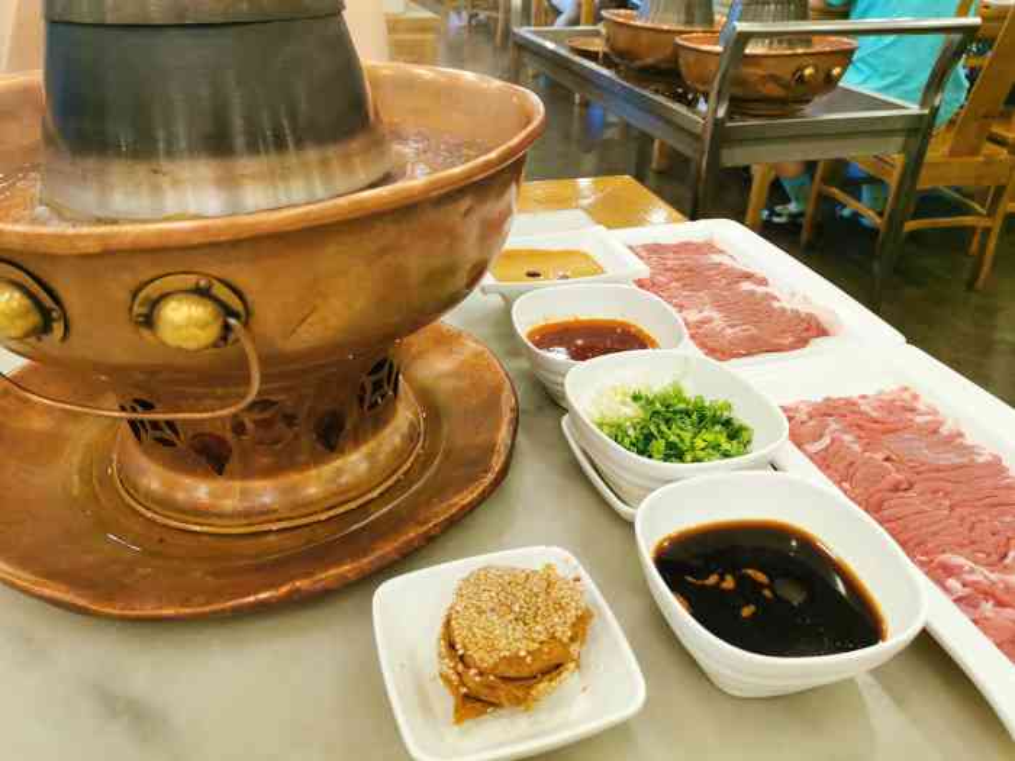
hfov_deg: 65.3
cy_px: 380
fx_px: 792
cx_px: 508
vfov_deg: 51.4
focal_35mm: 27
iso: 200
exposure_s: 1/100
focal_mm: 5.58
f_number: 1.8
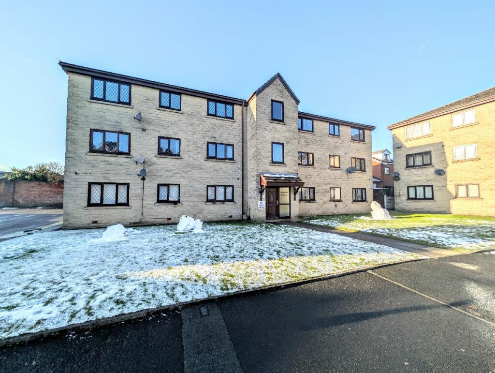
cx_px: 248
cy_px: 186
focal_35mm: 12
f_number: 1.7
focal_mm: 2.02
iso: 52
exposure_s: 1/2179
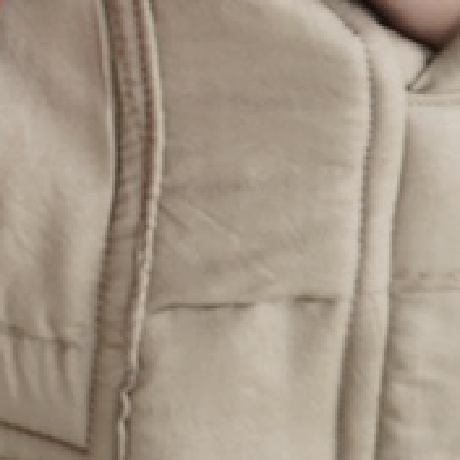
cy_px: -1045
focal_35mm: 283
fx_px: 4255
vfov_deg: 5.7
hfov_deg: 6.0
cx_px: -544
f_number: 6.3
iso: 1250
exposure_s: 1/250
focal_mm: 39
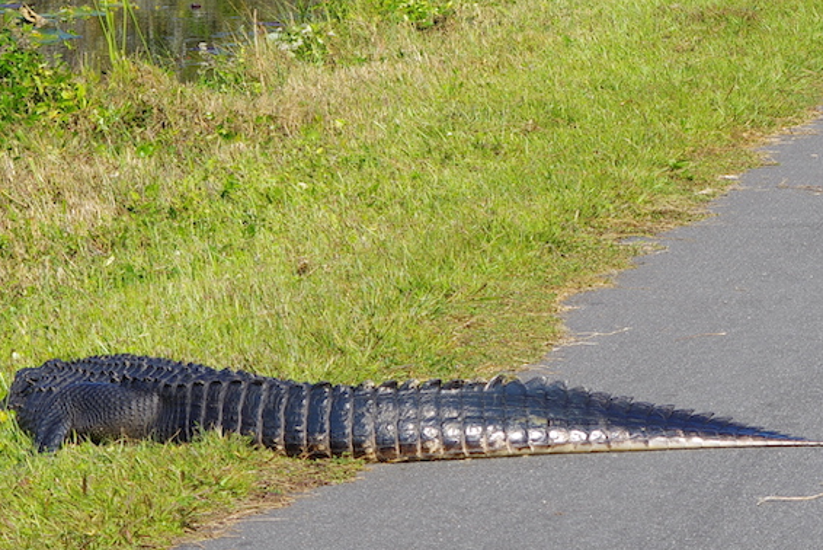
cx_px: 696
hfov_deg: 8.6
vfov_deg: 5.7
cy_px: -86
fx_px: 5466
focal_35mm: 239
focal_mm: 62.5
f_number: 10
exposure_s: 1/125
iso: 100
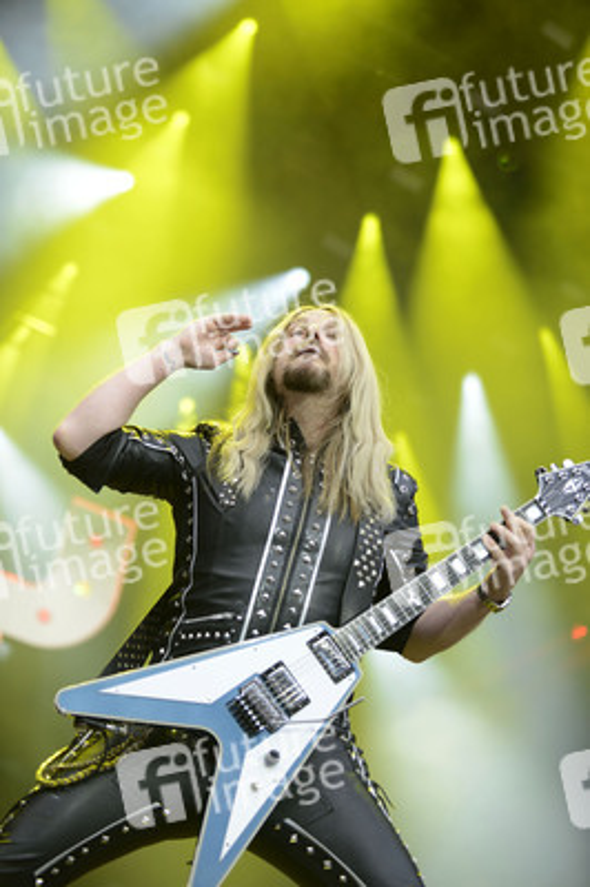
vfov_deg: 28.9
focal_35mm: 70
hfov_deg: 19.4
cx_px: 295
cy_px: 444
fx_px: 1724
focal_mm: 70
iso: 400
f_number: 2.8
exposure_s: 1/800
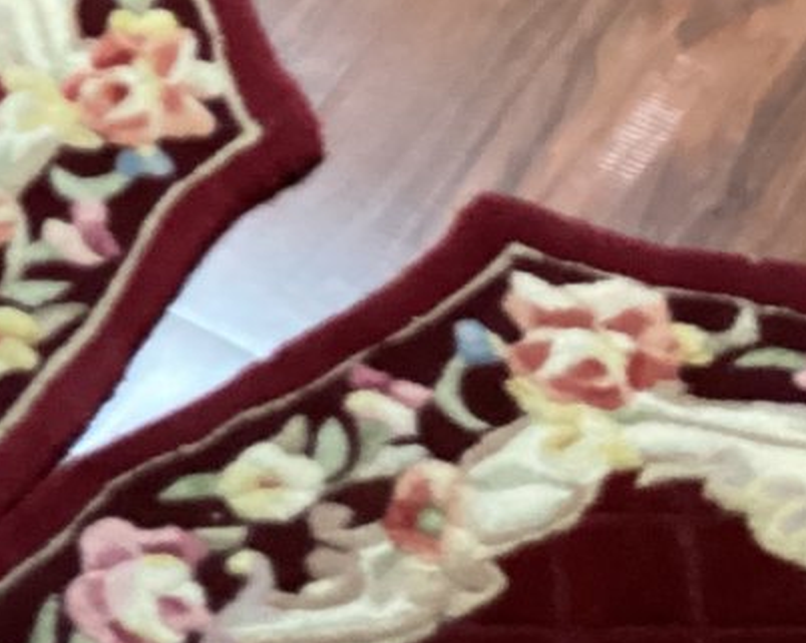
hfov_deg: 16.1
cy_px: 492
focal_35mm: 114
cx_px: -199
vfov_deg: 13.5
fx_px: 2717
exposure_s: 1/30
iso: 640
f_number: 2.4
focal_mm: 3.3
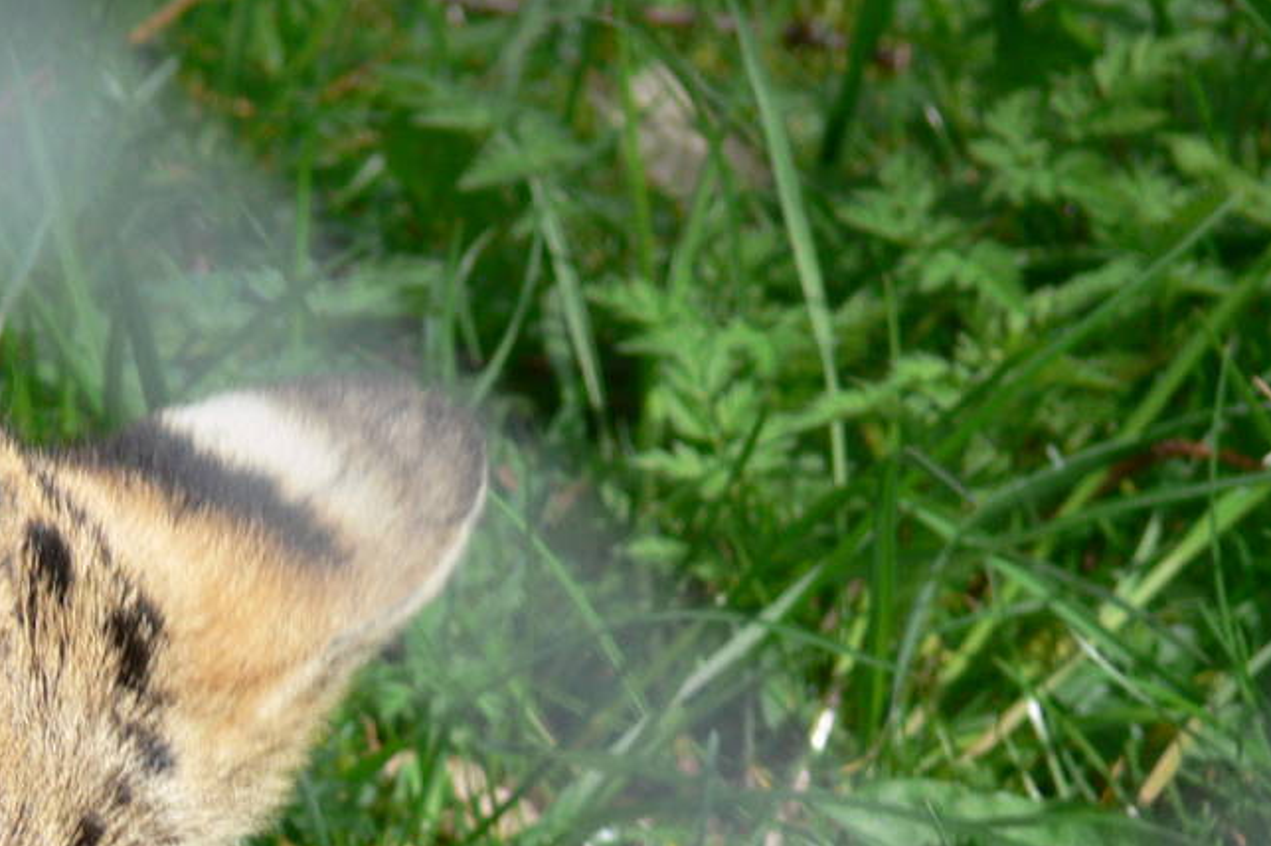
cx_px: -115
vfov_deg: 1.3
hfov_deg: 2.0
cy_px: 1008
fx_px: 36556
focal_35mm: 1036
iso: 80
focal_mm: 84.6
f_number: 5.6
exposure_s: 1/250
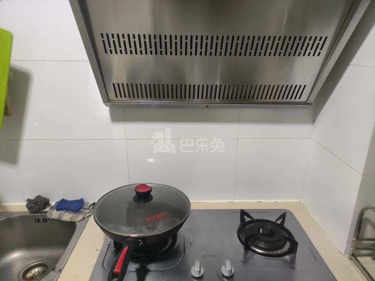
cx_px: 188
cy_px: 140
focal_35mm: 25
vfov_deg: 54.9
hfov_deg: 69.4
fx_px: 271
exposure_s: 1/33
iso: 978
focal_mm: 5.43
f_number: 1.89
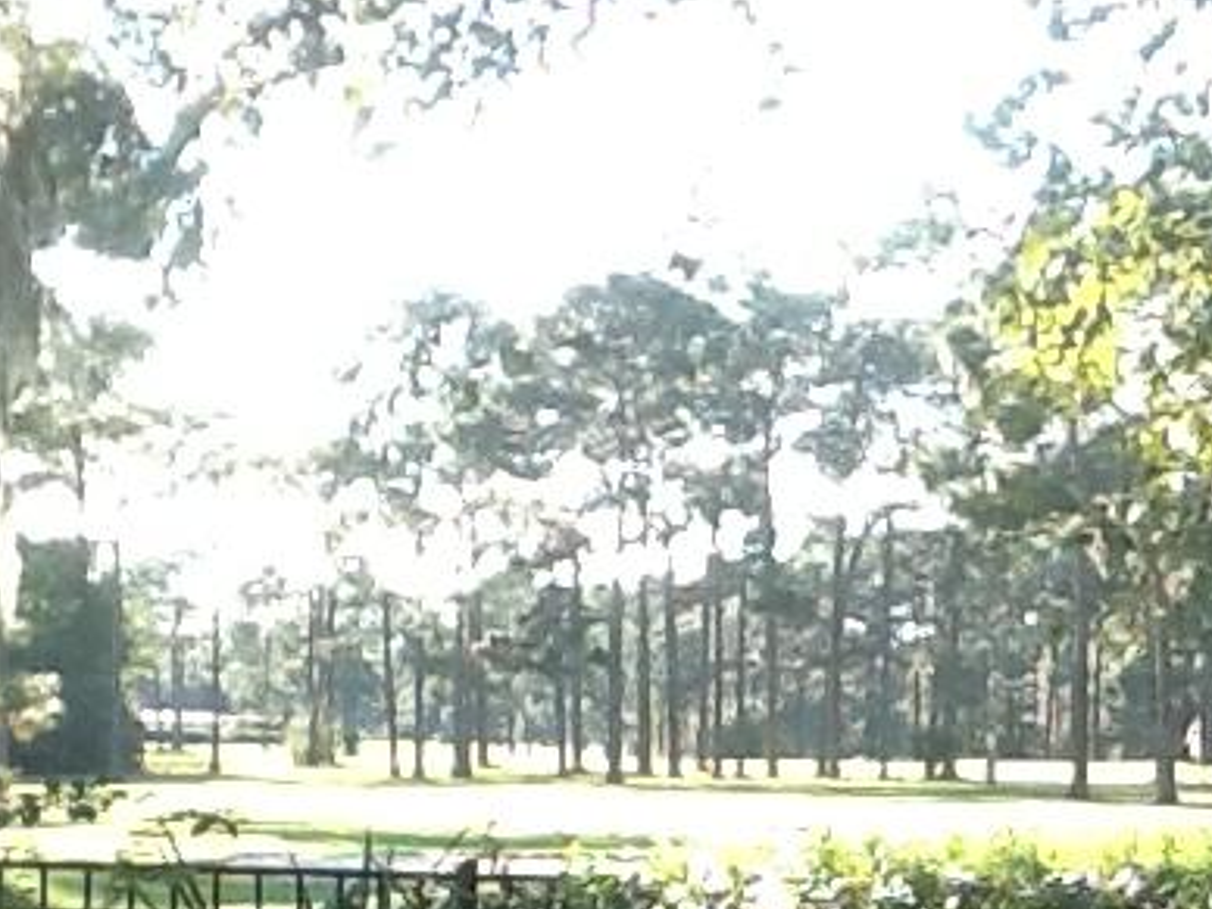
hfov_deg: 17.5
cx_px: 1262
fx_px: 3816
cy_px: 1050
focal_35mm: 109
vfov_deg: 13.3
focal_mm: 2.03
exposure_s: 1/152
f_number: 2.4
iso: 40
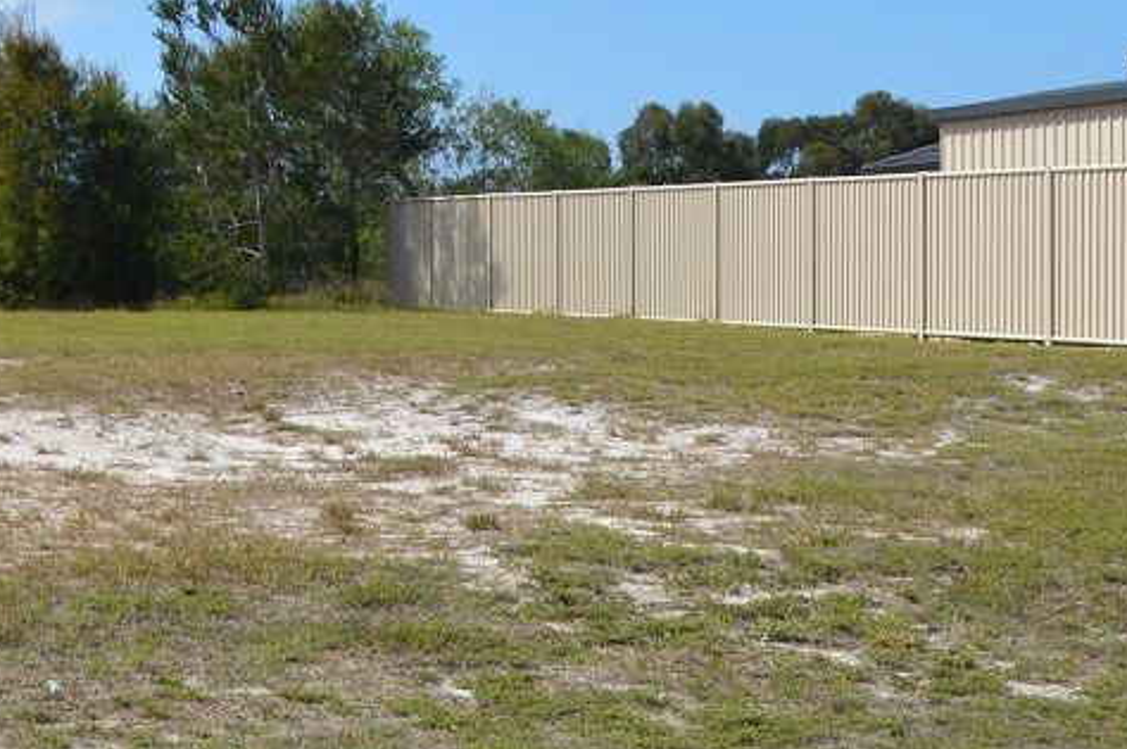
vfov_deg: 15.6
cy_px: 182
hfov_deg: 22.5
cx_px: 19
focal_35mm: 87
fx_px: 2729
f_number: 9
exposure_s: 1/320
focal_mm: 23
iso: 100
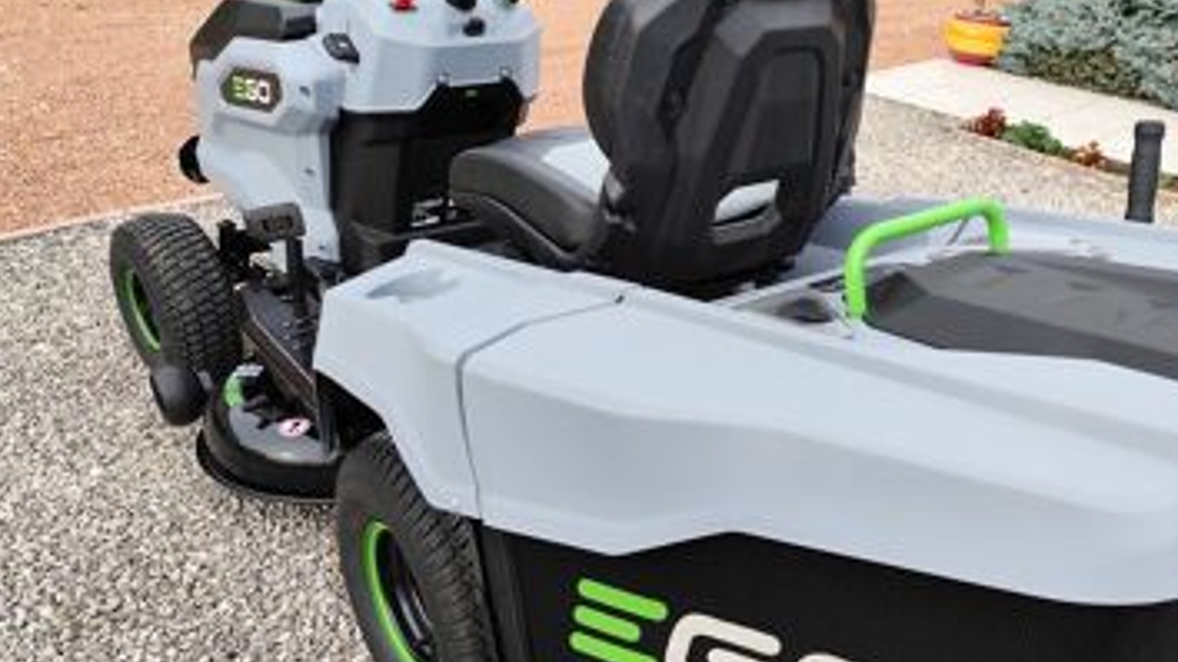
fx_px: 1062
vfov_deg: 34.4
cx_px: 745
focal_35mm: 34
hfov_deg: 57.2
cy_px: 419
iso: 50
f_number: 1.65
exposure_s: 1/185
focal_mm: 6.14
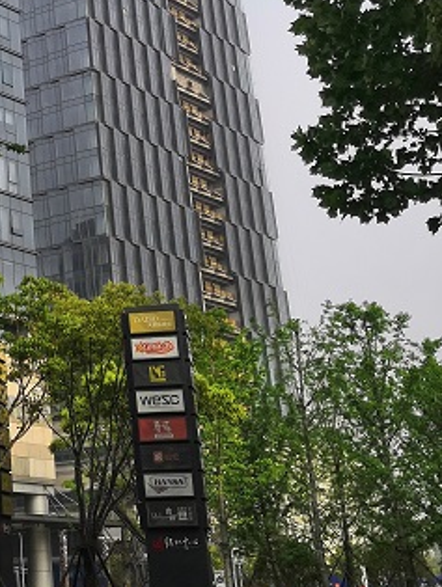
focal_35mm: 73
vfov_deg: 25.6
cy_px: 36
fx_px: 1240
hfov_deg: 18.6
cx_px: -153
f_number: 1.8
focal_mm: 3.95
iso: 50
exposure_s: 1/1495
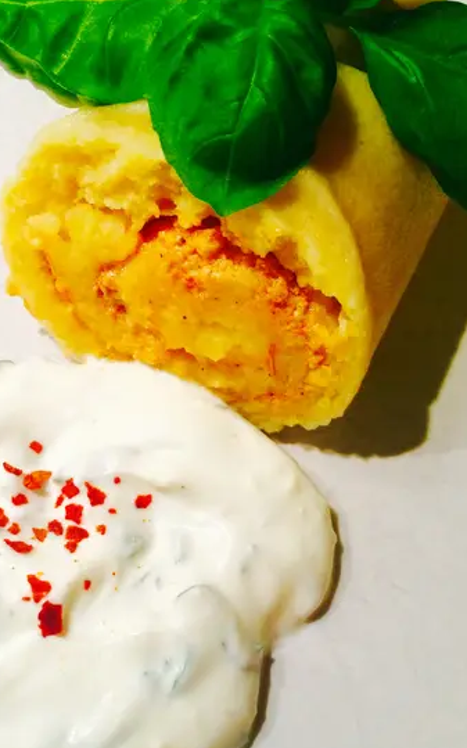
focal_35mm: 41
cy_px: 381
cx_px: 162
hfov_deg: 31.0
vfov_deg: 48.2
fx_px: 836
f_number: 2.2
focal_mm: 4.15
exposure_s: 1/33
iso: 80
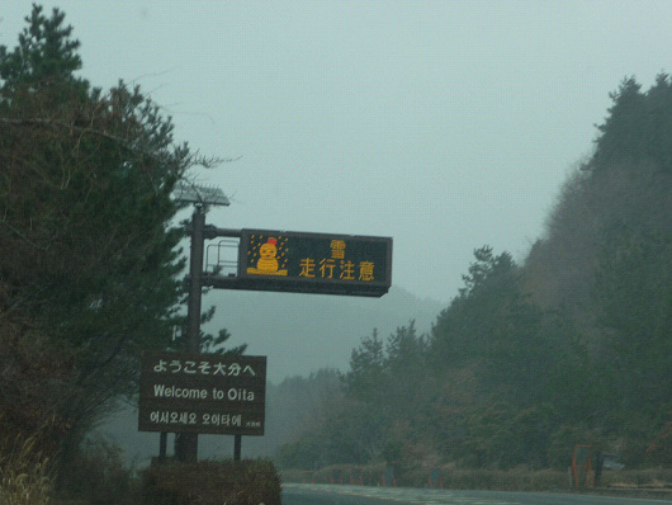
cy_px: 252
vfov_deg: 13.2
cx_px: 336
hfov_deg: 17.6
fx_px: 2175
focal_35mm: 112
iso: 100
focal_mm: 19.1
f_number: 4.7
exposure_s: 1/125
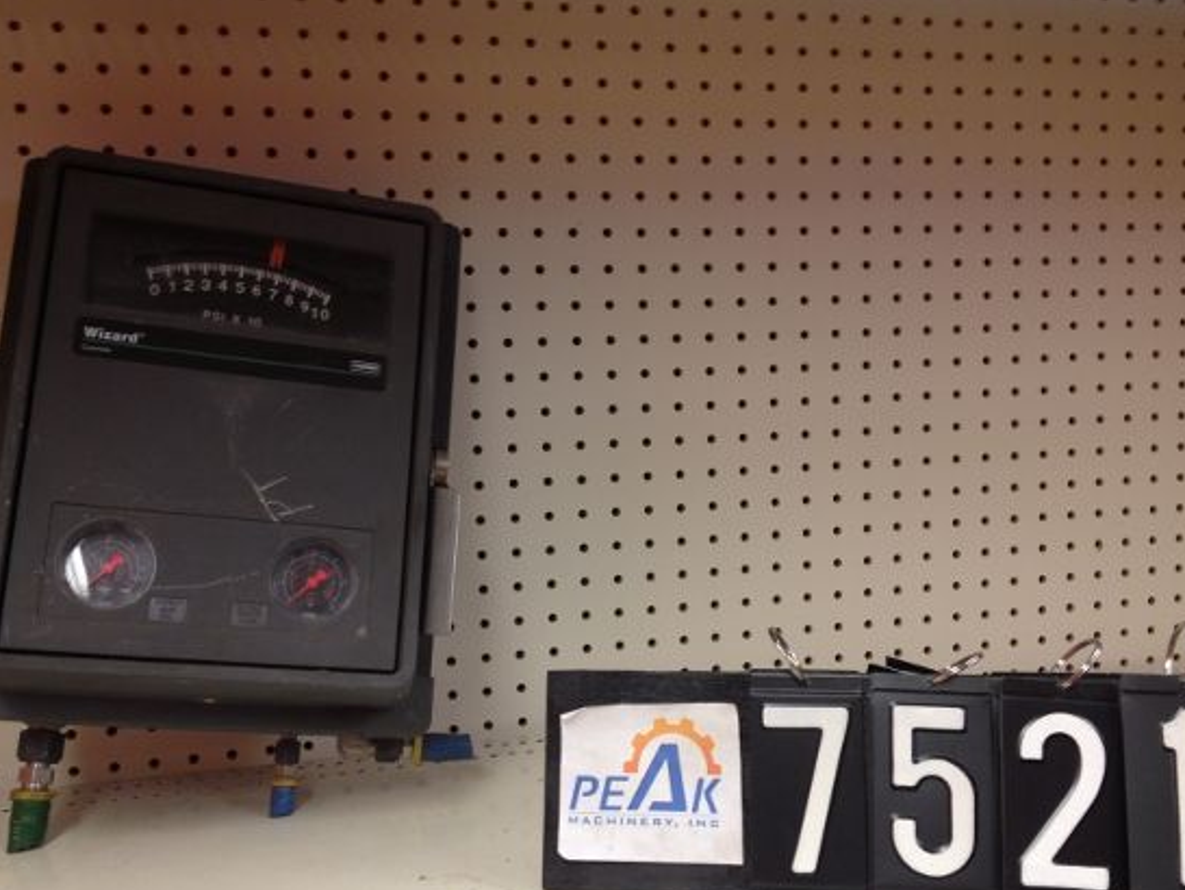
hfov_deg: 45.7
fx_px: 1404
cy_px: 504
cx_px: 621
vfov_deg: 35.1
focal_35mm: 41
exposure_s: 1/20
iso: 80
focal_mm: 4.28
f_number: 2.4
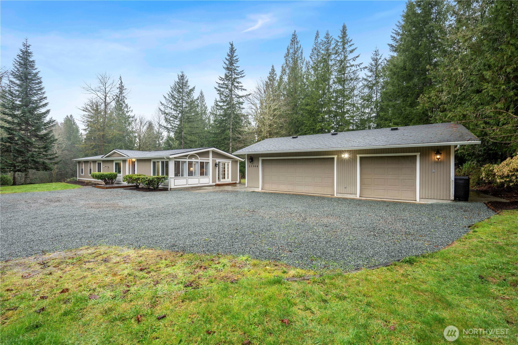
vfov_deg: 75.5
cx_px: 259
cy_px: 172
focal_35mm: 16
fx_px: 223
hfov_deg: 98.5
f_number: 8
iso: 200
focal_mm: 15.5
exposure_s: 1/20
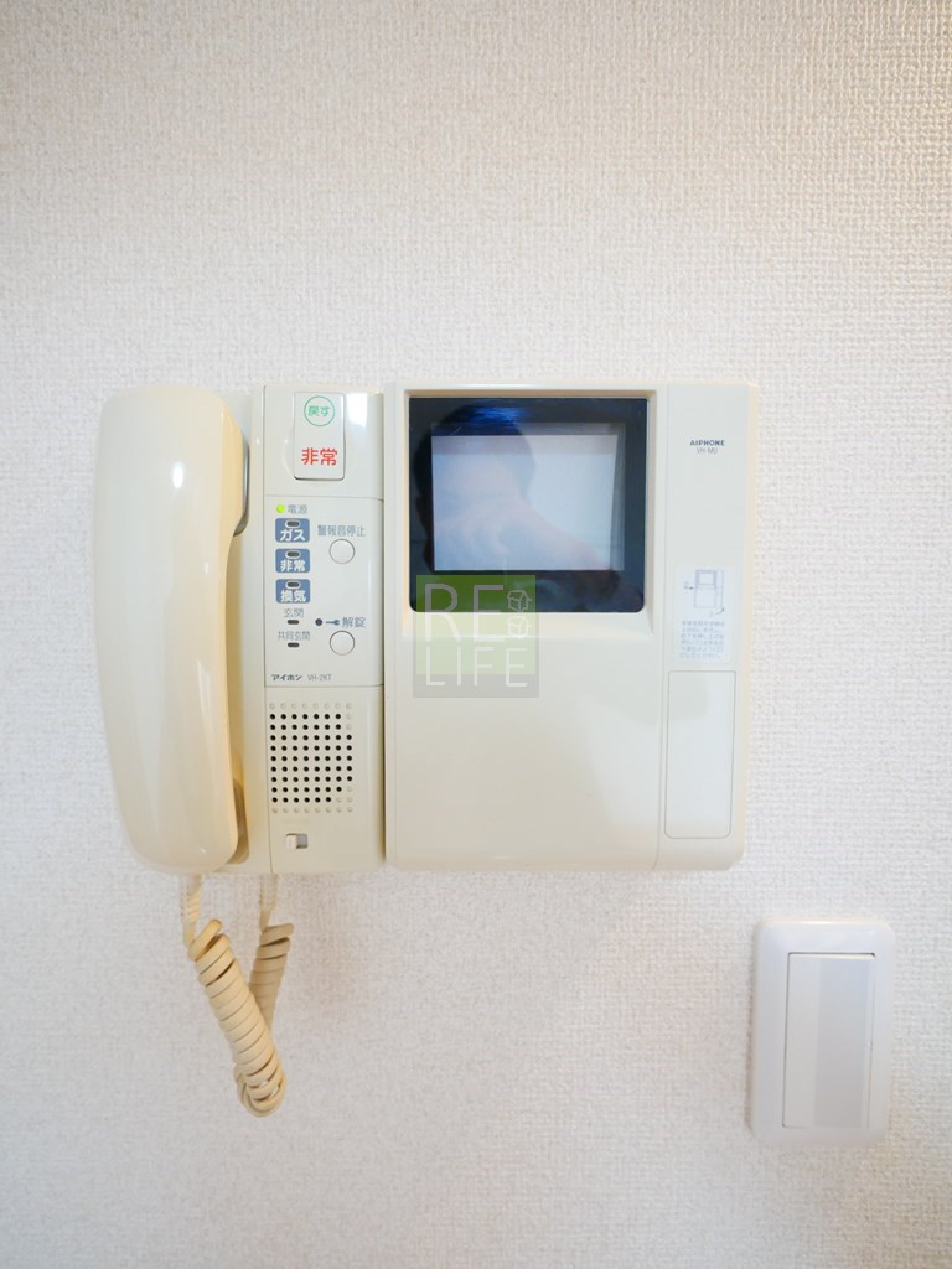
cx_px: 476
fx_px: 587
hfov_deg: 78.1
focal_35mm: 16
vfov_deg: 94.5
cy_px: 634
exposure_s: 1/60
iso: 1000
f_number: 4
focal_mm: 8
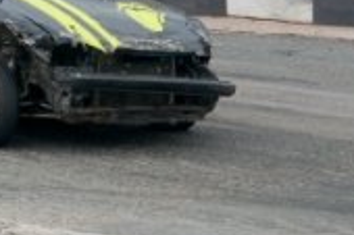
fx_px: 3054
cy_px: -87
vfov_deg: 4.4
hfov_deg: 6.6
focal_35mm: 311
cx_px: -148
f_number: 5.3
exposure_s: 1/800
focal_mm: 55
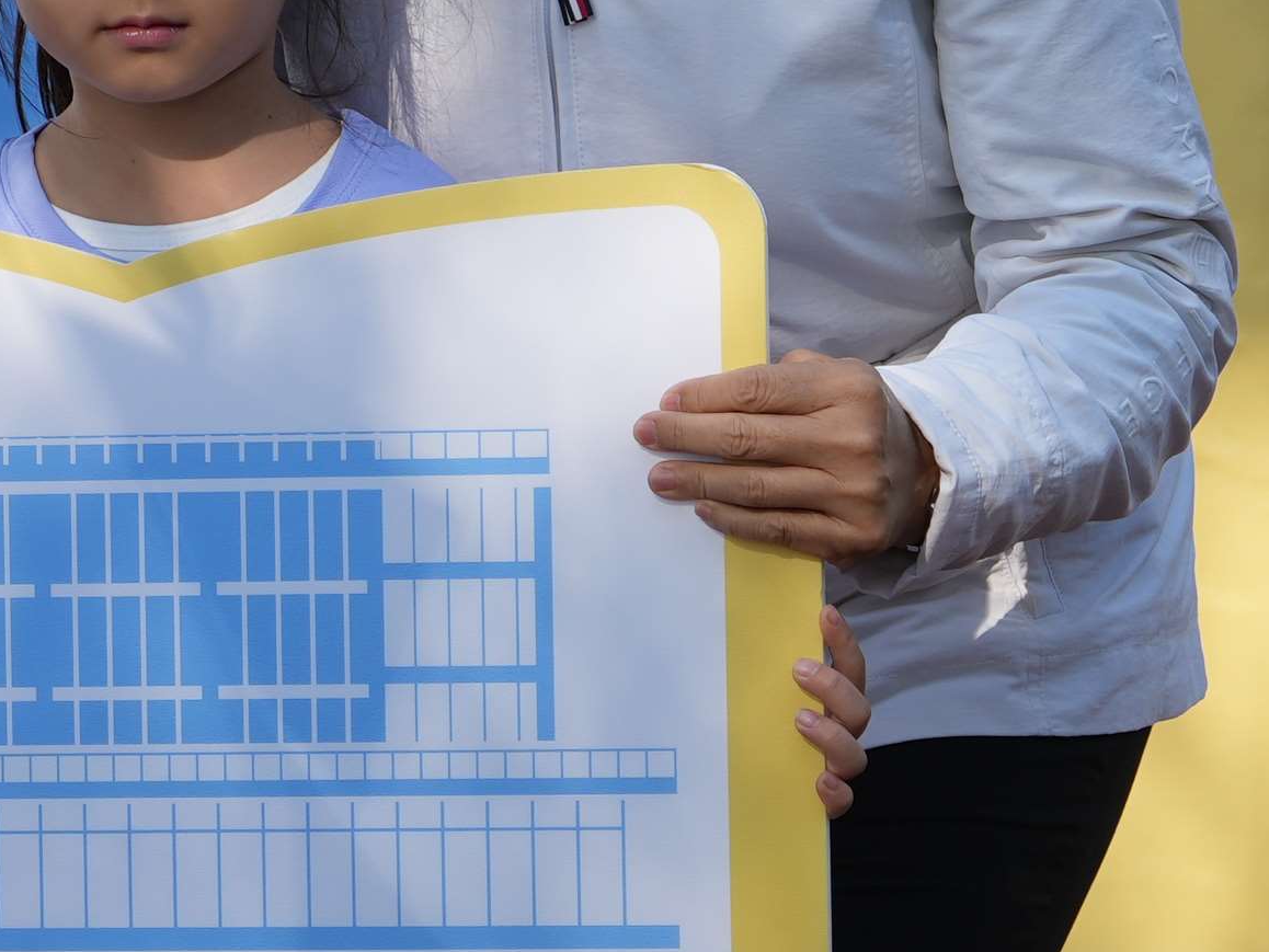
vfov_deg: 4.5
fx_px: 12063
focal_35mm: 329
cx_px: 345
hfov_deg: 6.0
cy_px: 226
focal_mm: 86
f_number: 5
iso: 100
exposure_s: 1/250
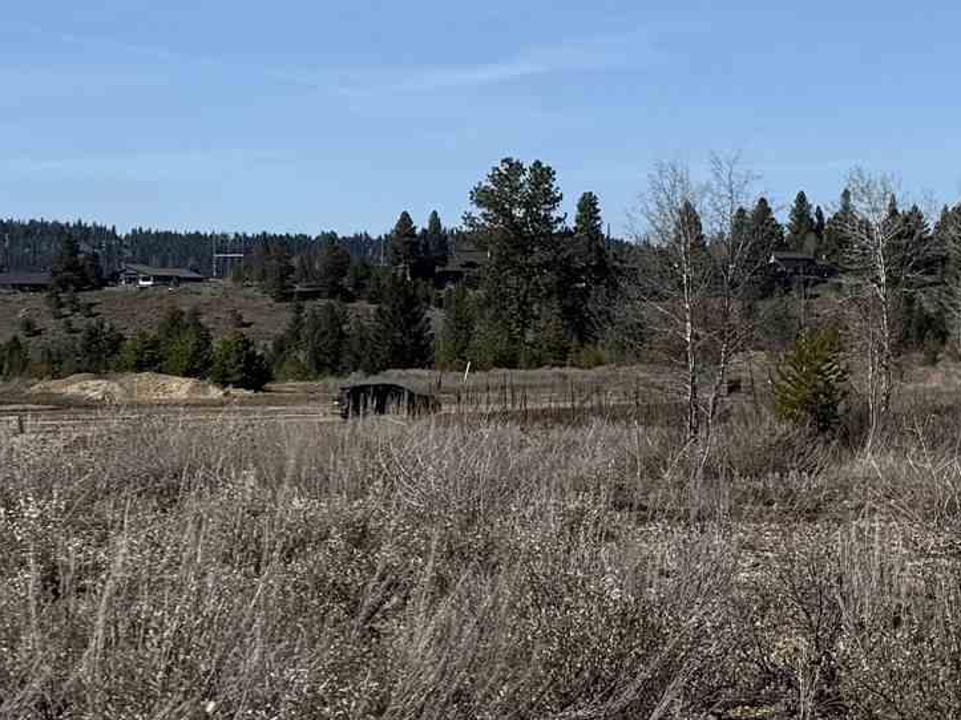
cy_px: 276
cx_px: 1796
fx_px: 2831
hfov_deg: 16.0
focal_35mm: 102
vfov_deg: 14.5
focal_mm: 6.76
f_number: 1.78
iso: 80
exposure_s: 1/6711
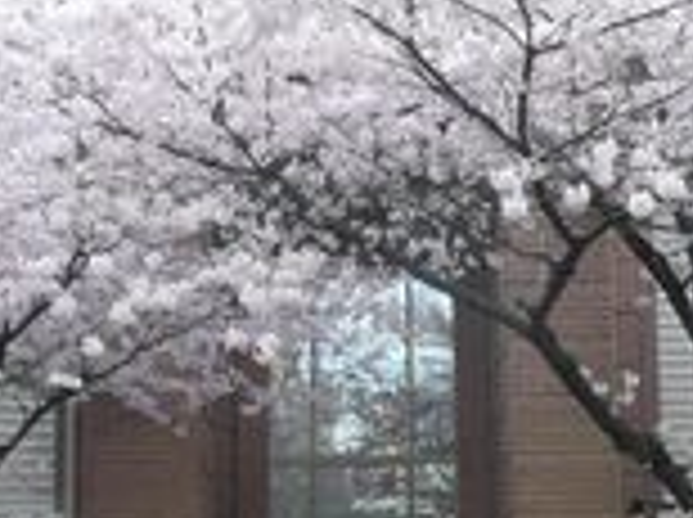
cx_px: 288
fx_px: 1819
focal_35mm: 91
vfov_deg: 15.9
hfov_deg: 21.5
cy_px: 525
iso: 100
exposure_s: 1/60
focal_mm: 4.6
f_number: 3.3
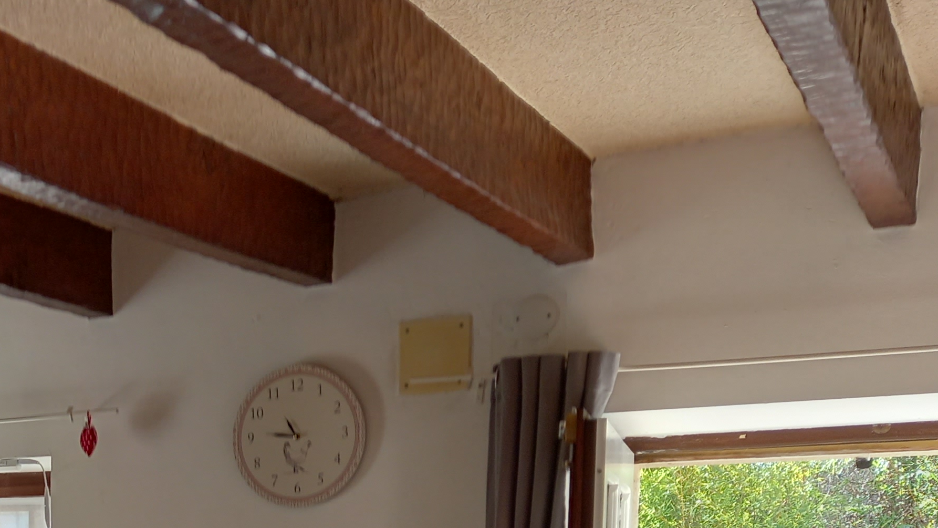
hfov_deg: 32.0
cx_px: 27
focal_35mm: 61
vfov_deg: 18.1
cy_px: 729
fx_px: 1517
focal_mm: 4.6
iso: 50
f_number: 2
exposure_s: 1/100
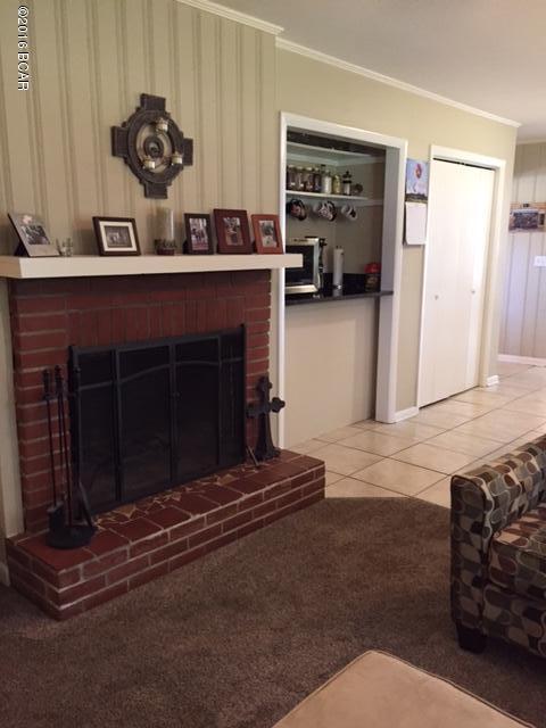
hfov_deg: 48.2
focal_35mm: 29
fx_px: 610
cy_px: 364
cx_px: 273
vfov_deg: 61.7
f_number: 2.2
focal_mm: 4.15
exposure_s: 1/30
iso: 250
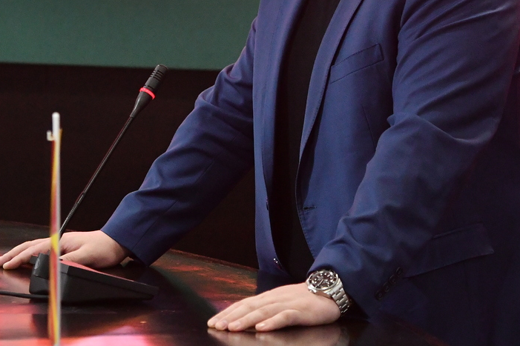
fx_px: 4635
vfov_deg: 4.3
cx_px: 240
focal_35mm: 321
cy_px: 47
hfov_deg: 6.4
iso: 2000
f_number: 3.2
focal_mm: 100
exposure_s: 1/200
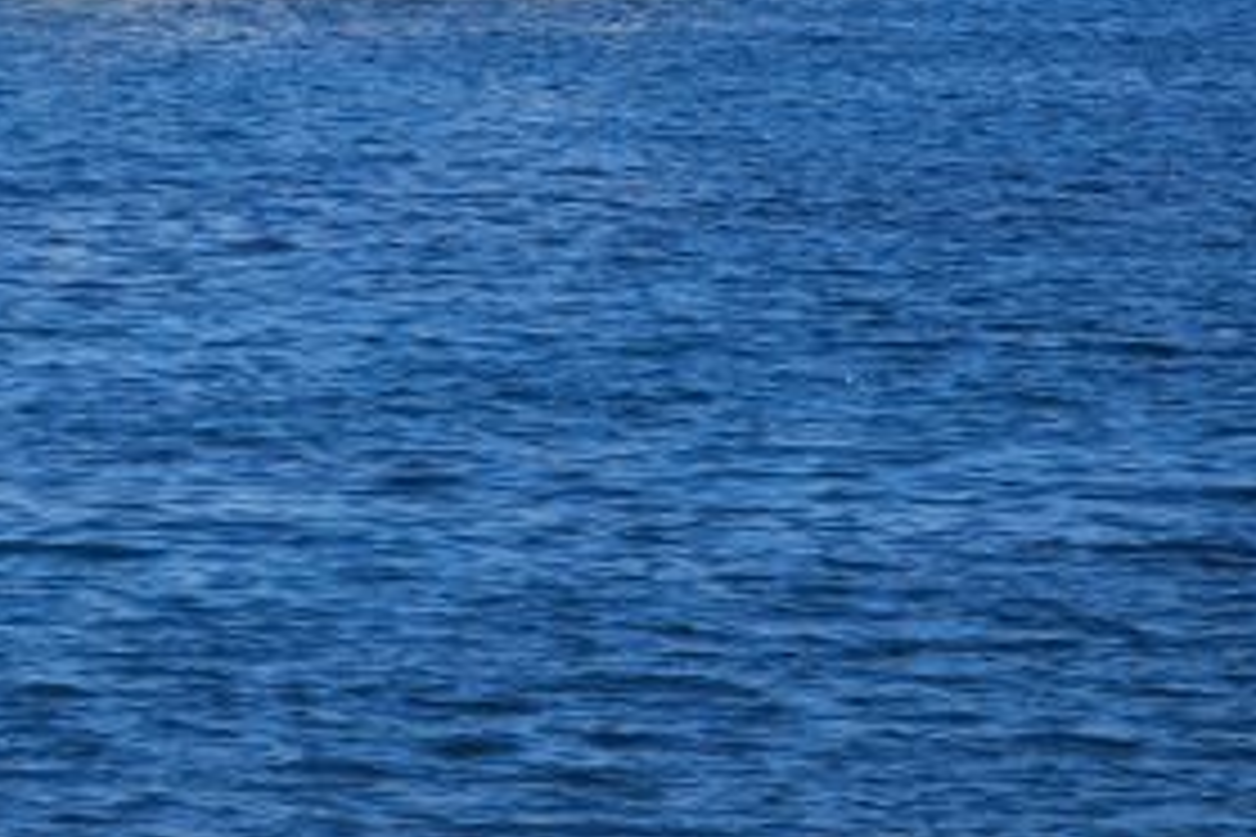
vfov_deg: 3.5
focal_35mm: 387
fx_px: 13501
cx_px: 338
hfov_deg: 5.3
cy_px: -270
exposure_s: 1/500
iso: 100
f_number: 5.6
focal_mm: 90
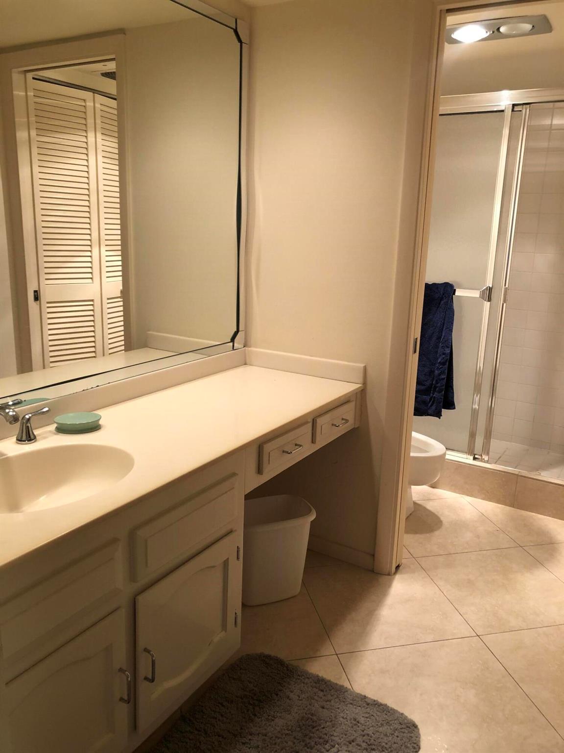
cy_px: 376
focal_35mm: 28
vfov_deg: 63.4
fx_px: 608
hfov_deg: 49.7
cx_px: 282
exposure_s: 1/30
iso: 25
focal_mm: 3.99
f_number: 1.8
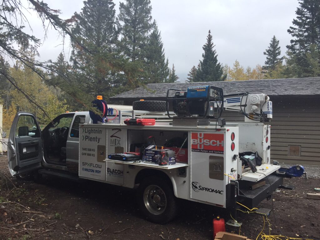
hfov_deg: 61.7
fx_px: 268
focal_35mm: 29
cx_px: 160
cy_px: 120
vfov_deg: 48.2
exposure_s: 1/920
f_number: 2.2
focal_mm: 4.15
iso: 32
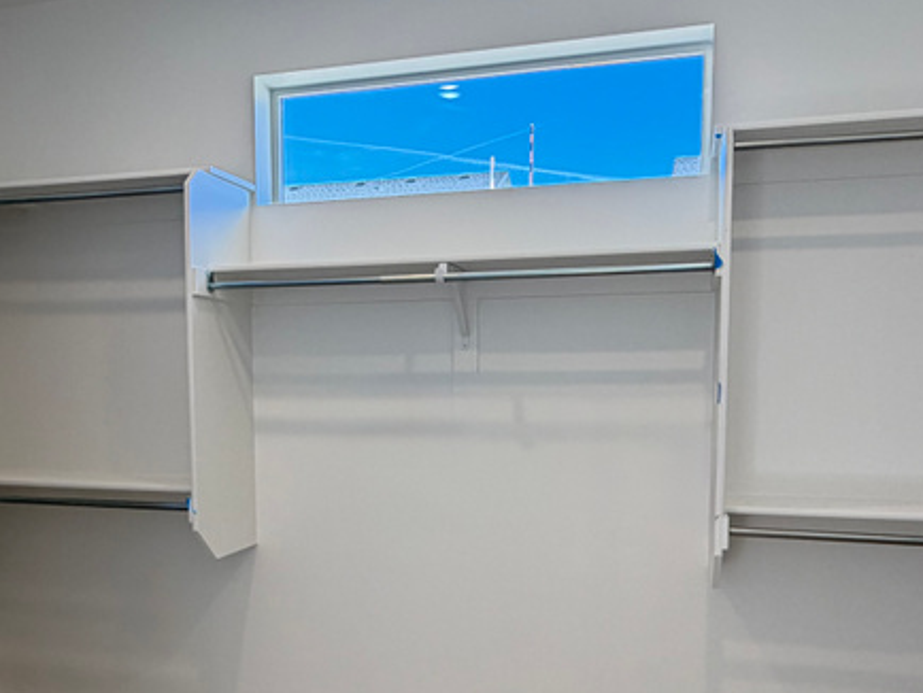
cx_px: 442
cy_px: 461
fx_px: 880
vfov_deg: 42.4
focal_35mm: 33
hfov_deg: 55.3
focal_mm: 2.22
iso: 160
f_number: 2.2
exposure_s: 1/120
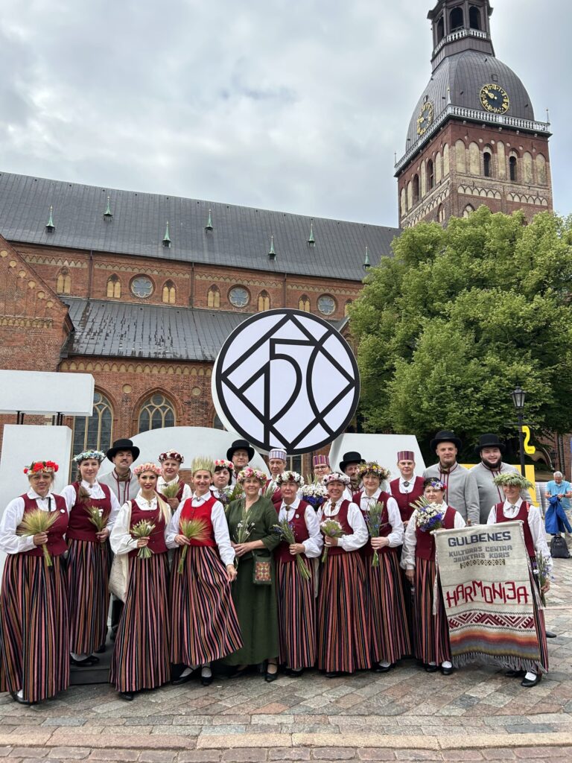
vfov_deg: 67.3
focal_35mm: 26
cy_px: 382
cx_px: 286
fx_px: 573
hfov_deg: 53.1
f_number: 1.5
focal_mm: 5.7
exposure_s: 1/1779
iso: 50
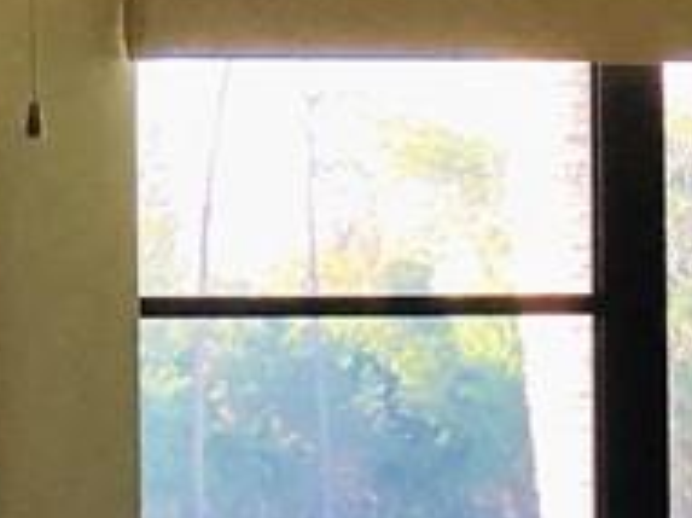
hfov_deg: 6.5
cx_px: 522
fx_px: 6113
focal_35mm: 306
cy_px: 757
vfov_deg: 4.8
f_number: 2.8
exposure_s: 1/30
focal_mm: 6.6
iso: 32
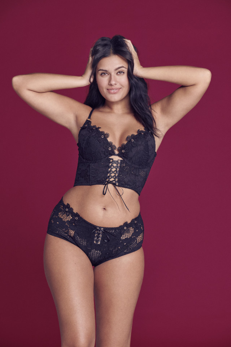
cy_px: 174
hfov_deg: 11.0
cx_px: 116
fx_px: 1203
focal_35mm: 125
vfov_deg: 16.4
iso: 400
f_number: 8
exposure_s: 1/160
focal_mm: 125
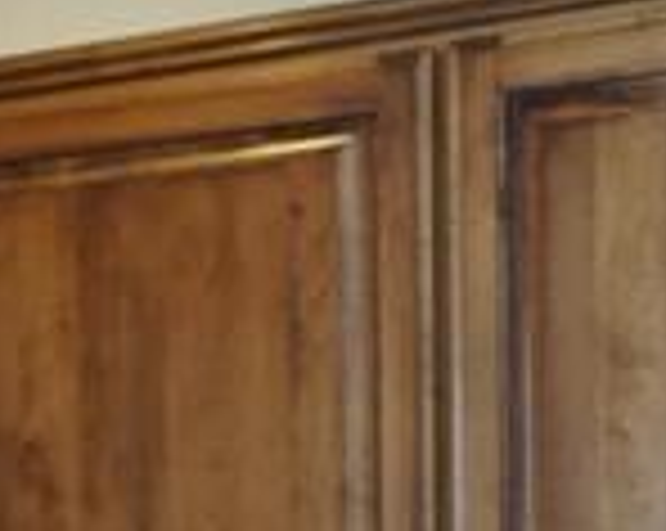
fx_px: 3647
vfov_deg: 7.7
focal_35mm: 185
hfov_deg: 8.9
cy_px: 1285
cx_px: -1170
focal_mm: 19
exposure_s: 1/60
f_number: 4
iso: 400
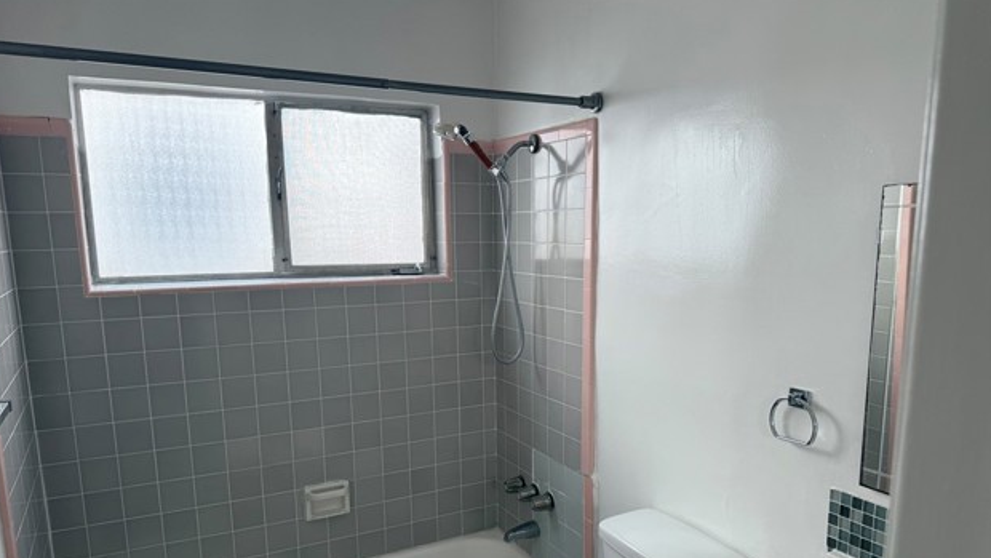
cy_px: 374
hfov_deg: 69.8
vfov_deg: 42.3
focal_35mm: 27
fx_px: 710
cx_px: 491
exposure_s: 1/283
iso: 100
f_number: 1.78
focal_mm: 6.76
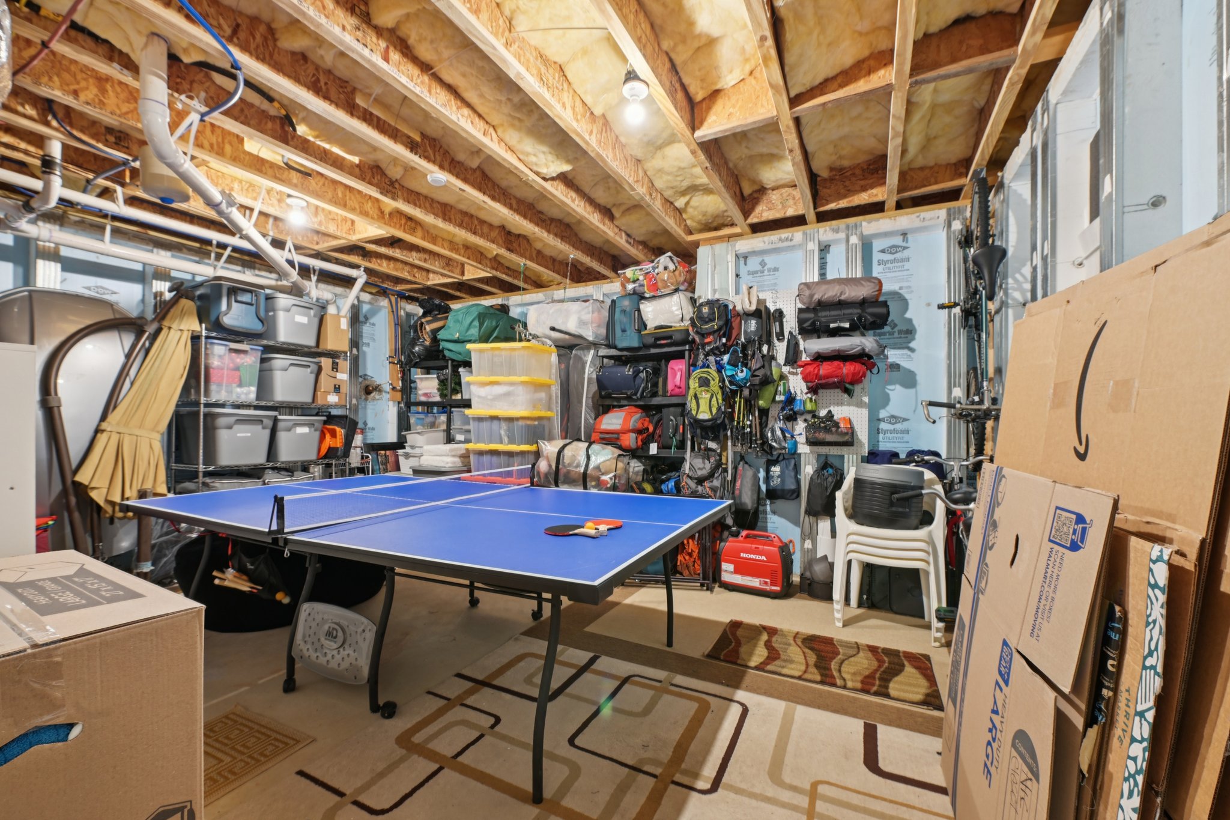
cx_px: 615
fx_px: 478
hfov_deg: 104.3
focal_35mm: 14
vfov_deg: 81.2
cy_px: 410
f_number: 9
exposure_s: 2.5
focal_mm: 14
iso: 200
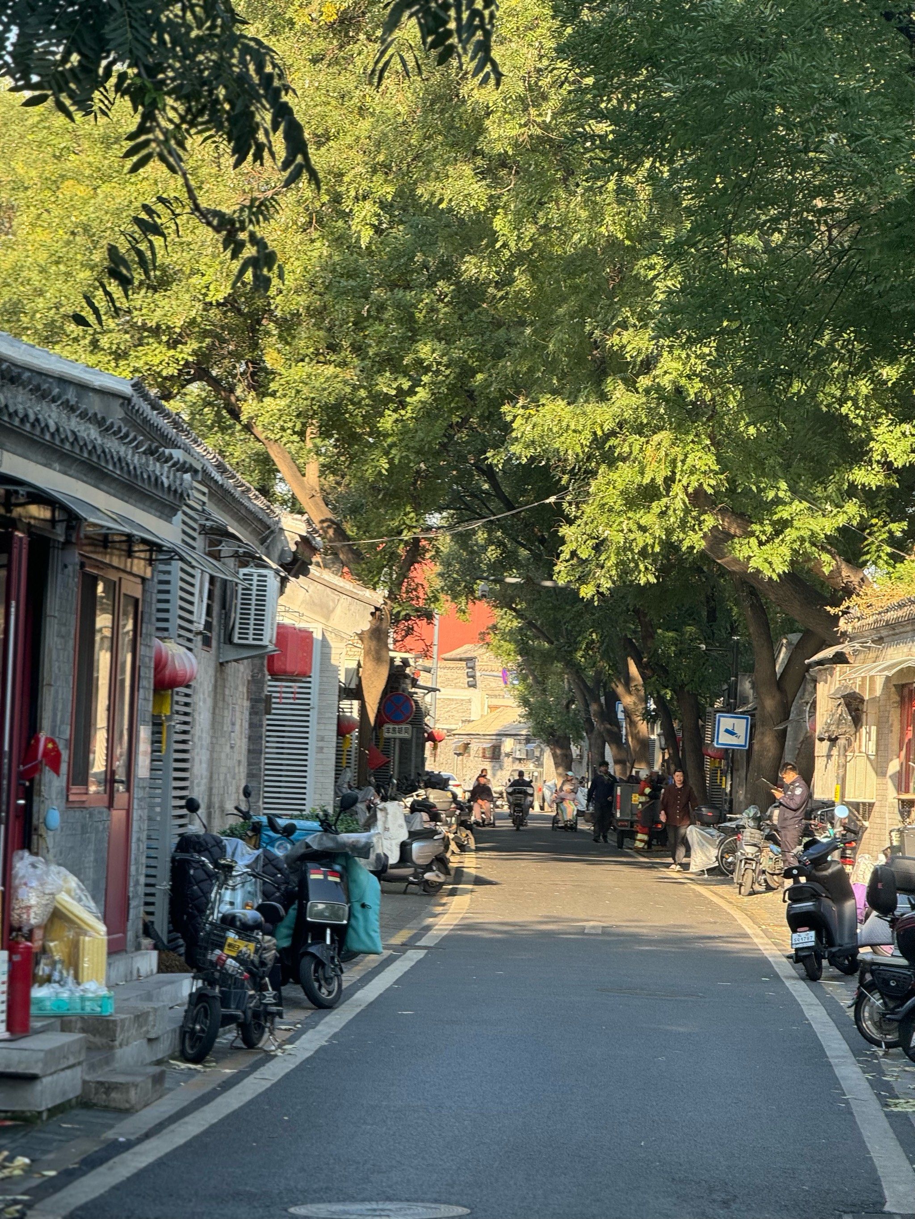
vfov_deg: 16.4
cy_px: 610
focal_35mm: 120
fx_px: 4229
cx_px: 458
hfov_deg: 12.3
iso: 50
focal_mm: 15.66
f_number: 2.8
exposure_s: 1/156
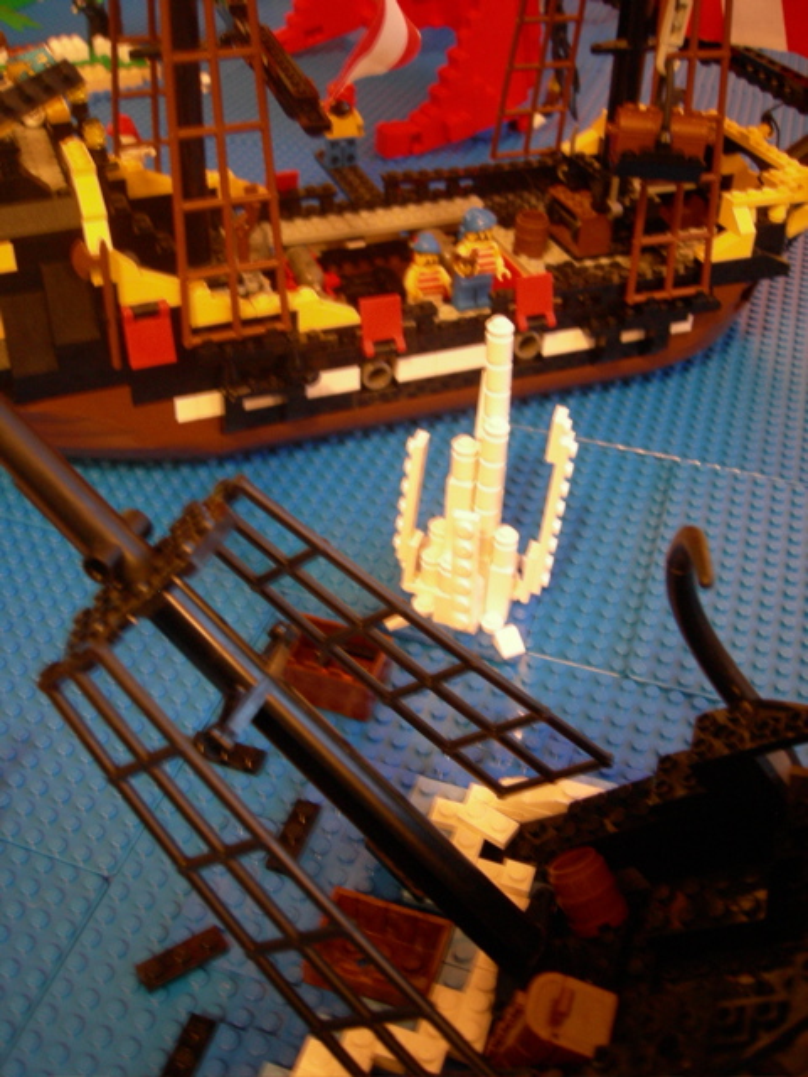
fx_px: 1120
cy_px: 538
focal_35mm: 36
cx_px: 404
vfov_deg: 51.4
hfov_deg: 39.7
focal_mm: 7.5
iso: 200
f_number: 2.7
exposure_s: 1/1.3
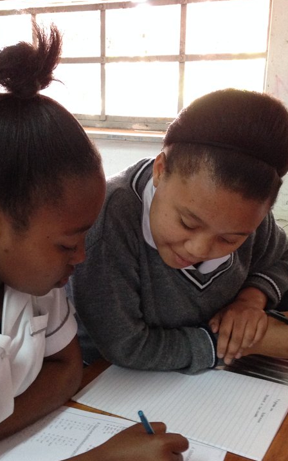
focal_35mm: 50
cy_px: 245
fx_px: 627
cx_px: 109
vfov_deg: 40.3
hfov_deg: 25.8
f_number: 2.4
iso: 250
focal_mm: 4.12
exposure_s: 1/20
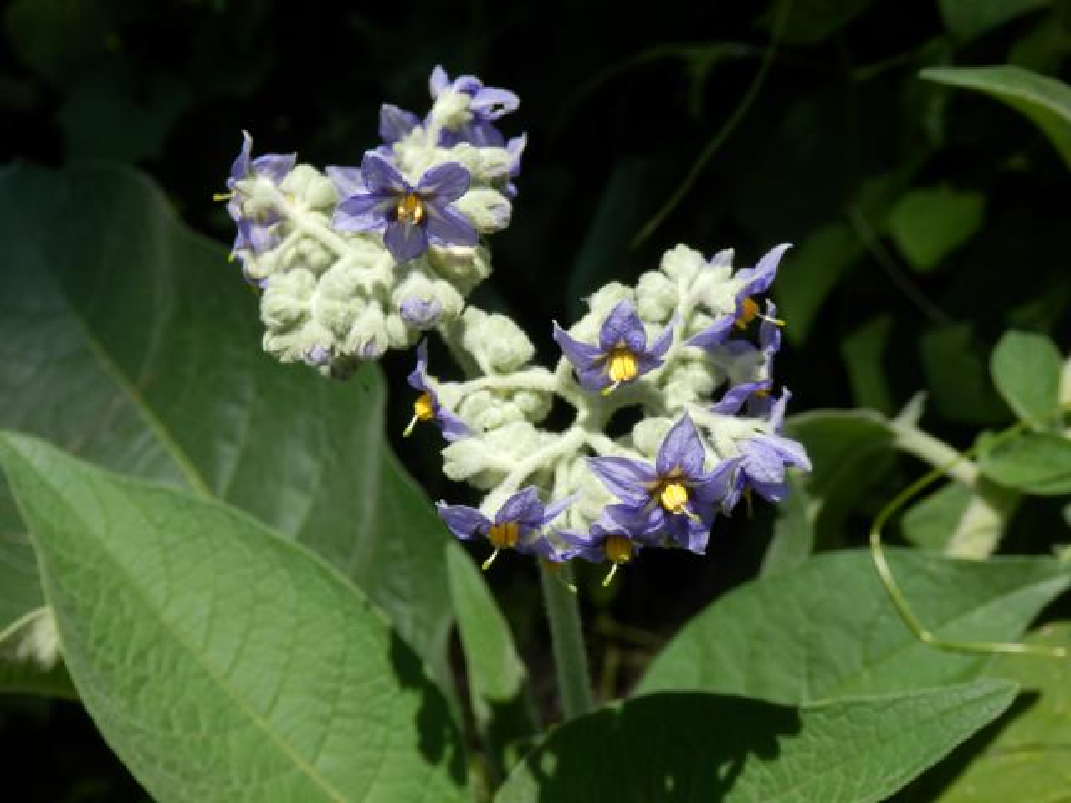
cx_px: 536
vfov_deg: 32.2
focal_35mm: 45
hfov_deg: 42.1
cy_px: 402
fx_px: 1392
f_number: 3.8
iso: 80
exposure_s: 1/640
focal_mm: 8
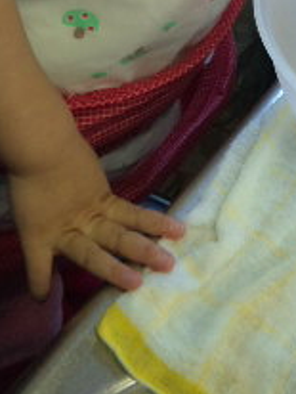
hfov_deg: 16.0
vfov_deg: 19.5
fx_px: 1024
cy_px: -157
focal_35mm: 90
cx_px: 321
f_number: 2.8
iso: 112
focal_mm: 4.82
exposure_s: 1/12.5
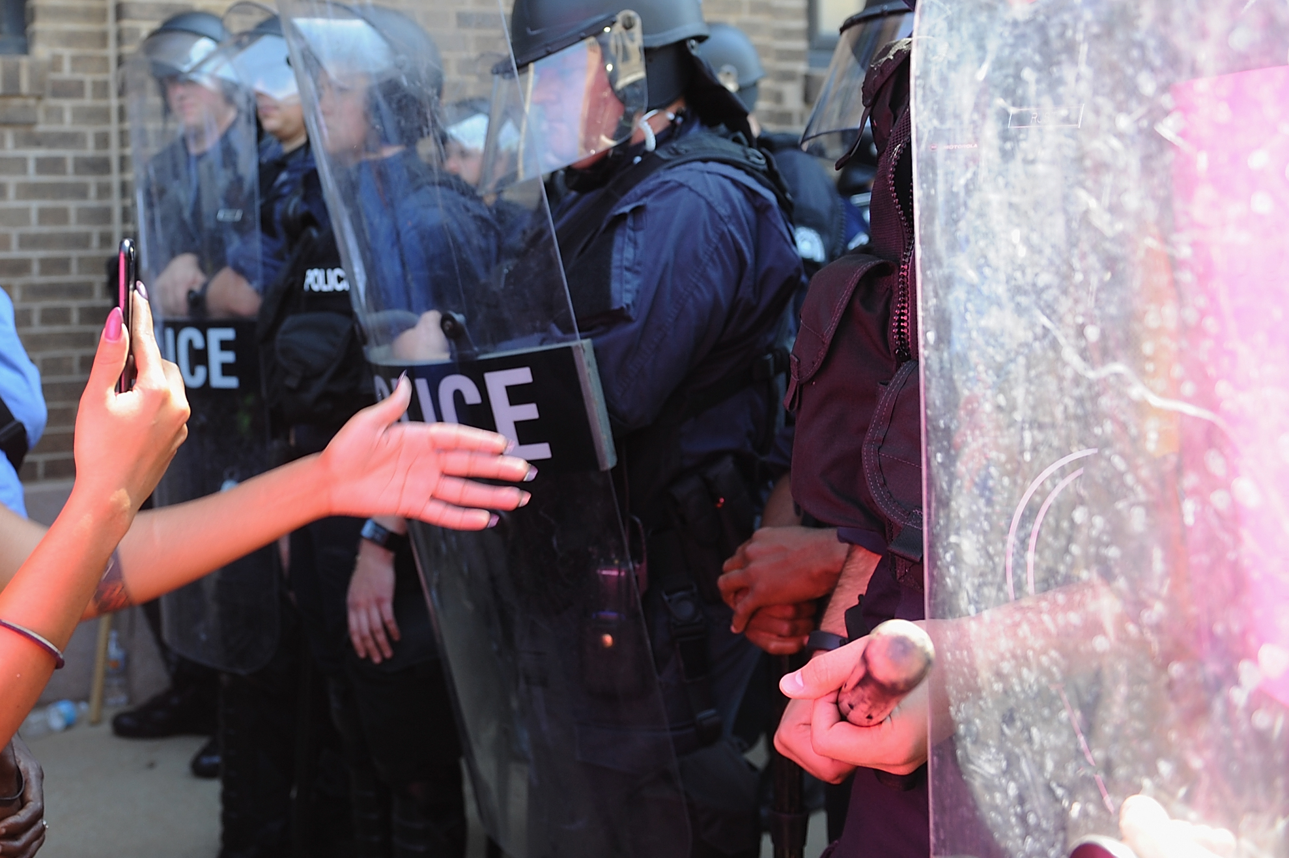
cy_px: 273
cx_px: 379
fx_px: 1682
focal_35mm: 47
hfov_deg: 41.1
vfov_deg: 28.4
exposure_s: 1/200
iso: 250
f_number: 3.5
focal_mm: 31
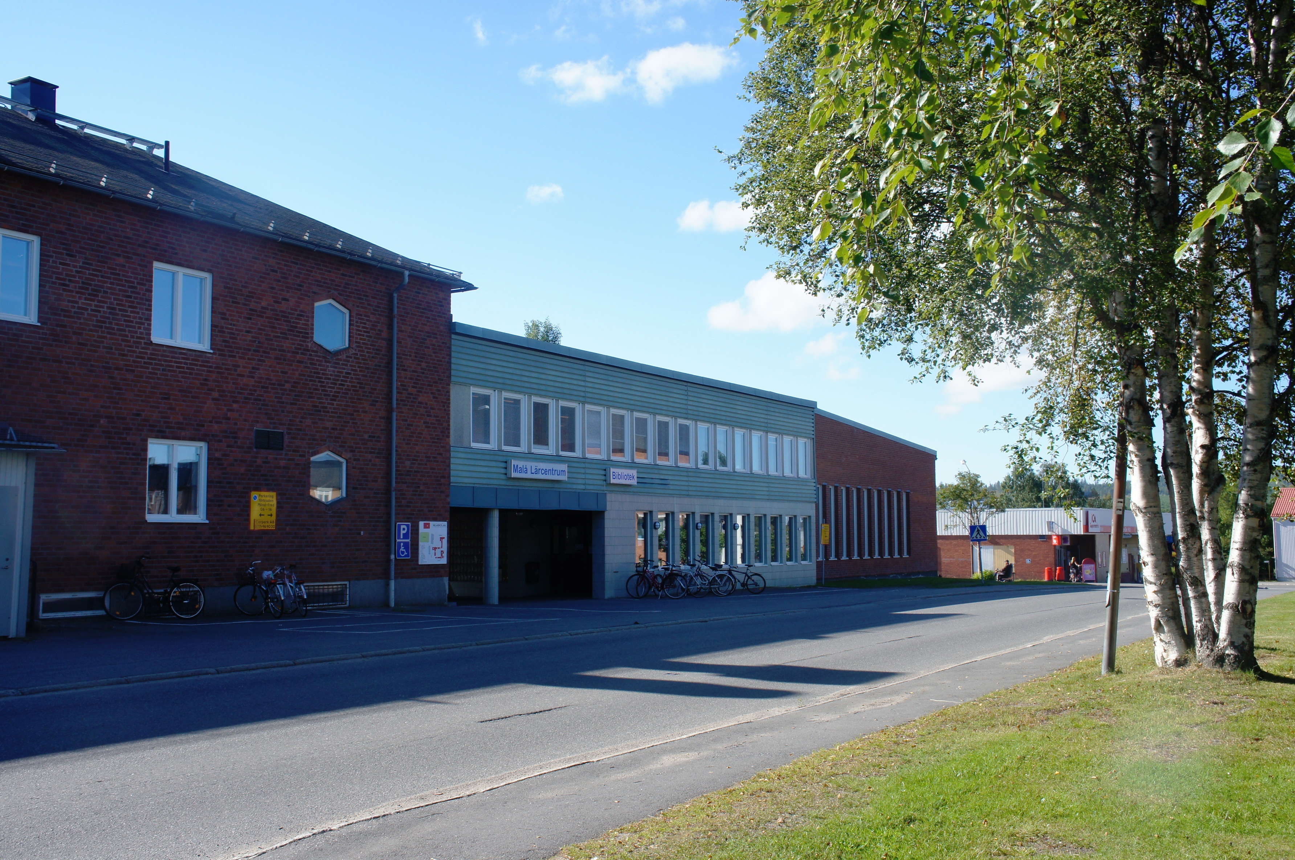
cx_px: 648
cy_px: 430
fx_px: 1293
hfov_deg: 53.2
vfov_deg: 36.8
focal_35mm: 36
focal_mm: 24
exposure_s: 1/125
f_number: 13
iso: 200
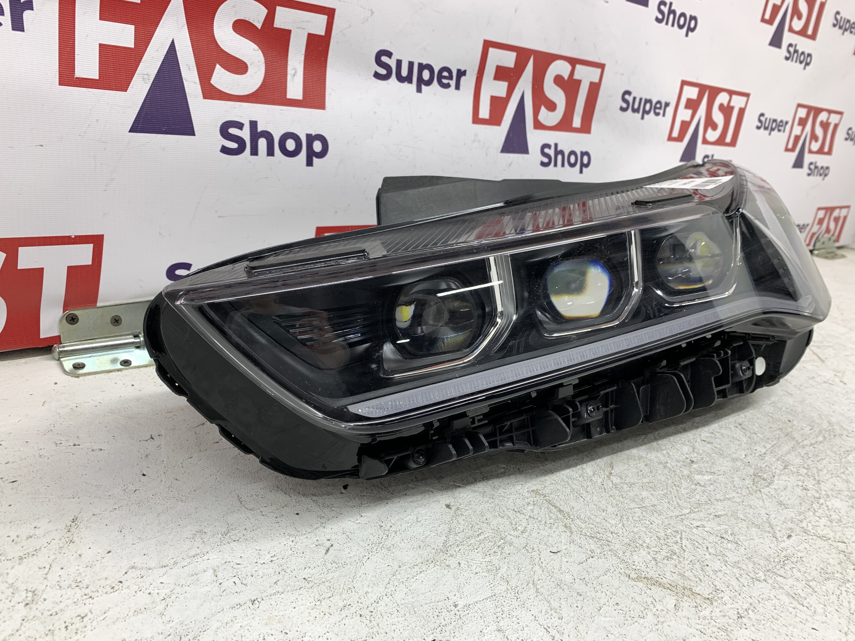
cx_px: 428
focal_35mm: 26
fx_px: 642
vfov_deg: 53.1
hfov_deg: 67.3
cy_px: 320
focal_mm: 4.25
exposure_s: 1/100
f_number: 1.8
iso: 50
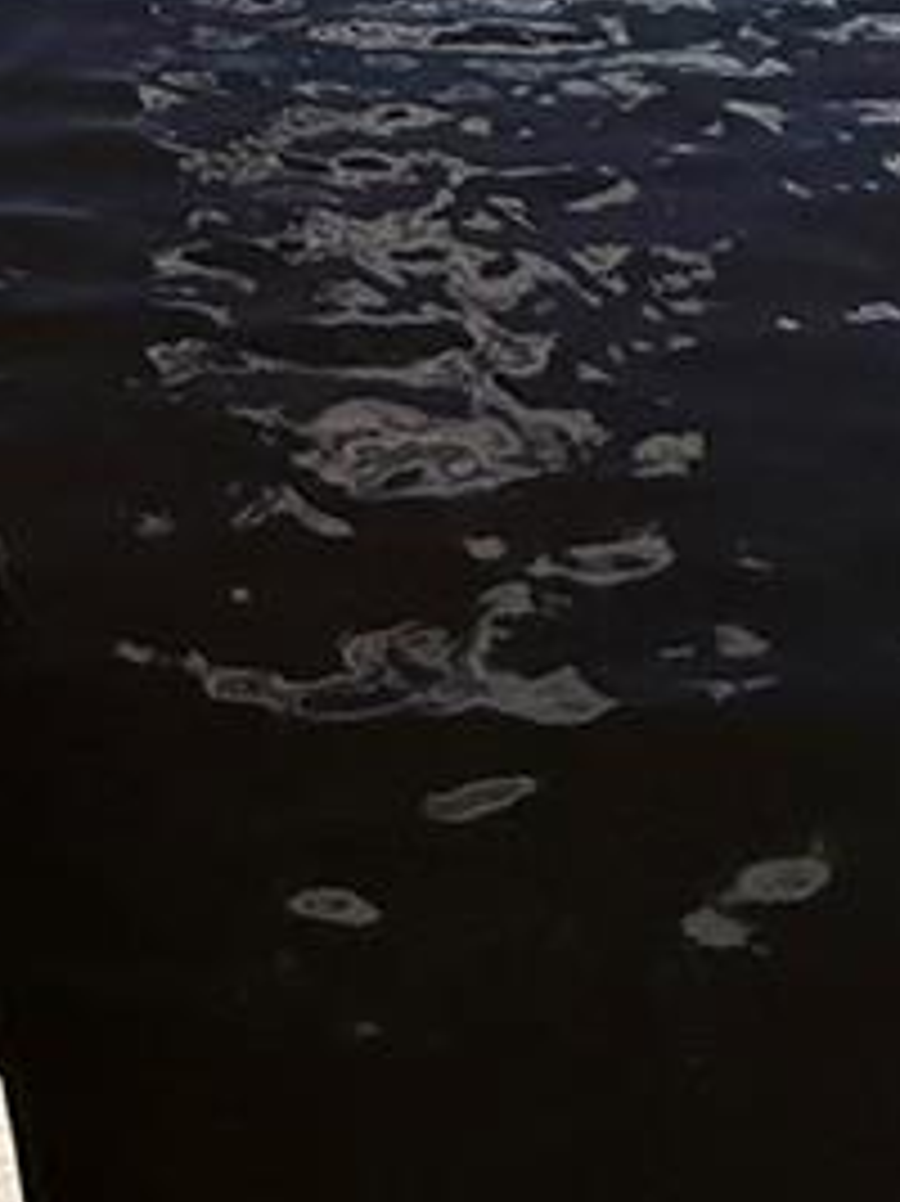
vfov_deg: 21.3
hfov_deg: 22.4
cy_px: -923
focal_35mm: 63
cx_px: 4
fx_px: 2186
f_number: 2.2
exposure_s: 1/3125
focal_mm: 2.22
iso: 50
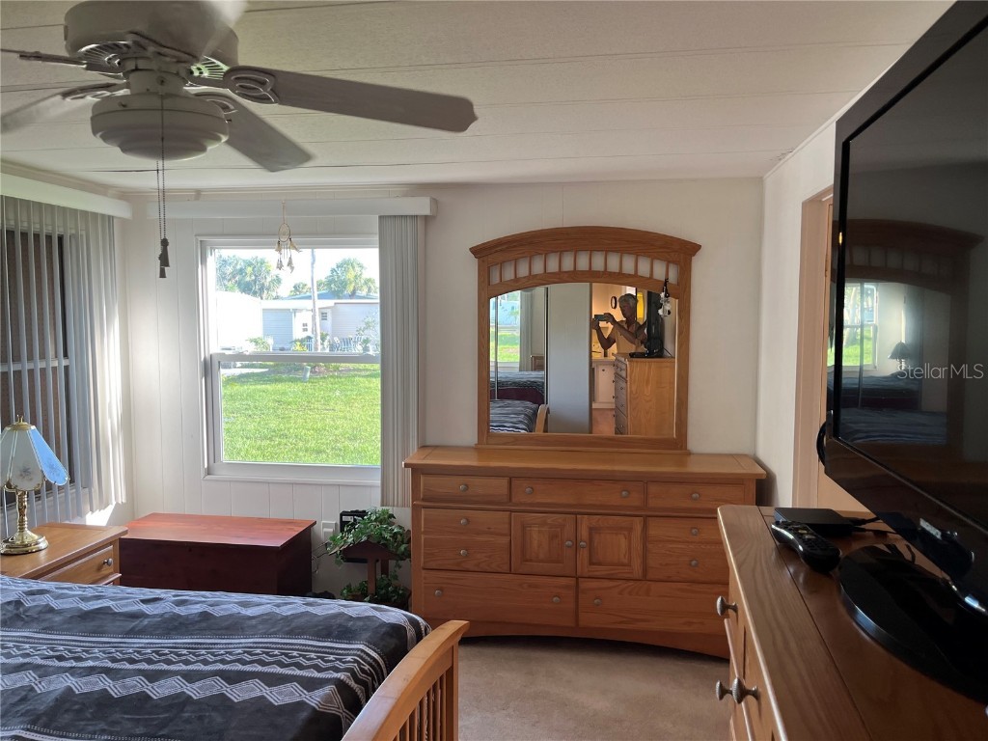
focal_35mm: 26
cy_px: 370
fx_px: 742
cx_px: 494
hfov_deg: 67.3
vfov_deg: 53.1
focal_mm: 5.1
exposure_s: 1/120
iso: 80
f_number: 1.6
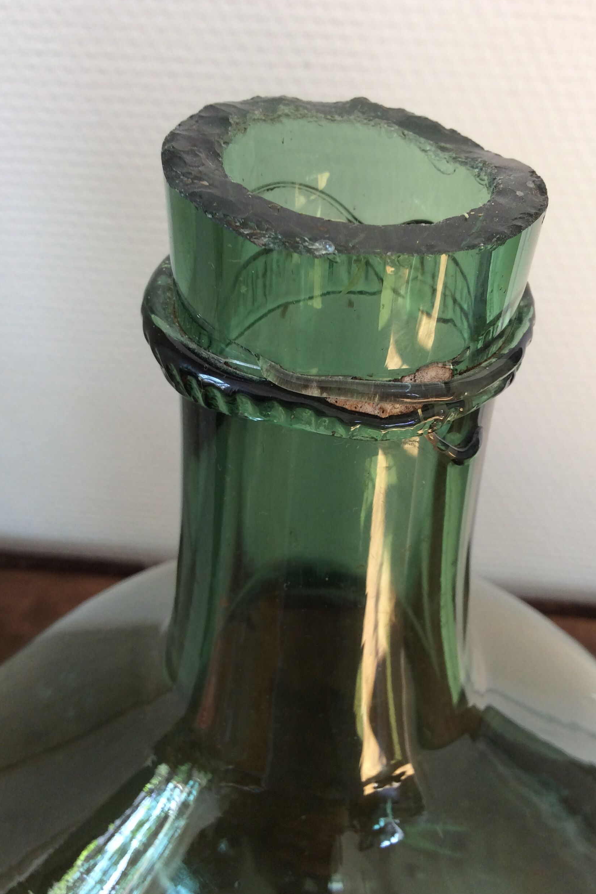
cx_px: 345
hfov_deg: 37.8
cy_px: 463
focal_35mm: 35
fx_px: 869
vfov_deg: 54.4
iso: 50
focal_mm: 3.3
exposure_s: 1/25
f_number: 2.4
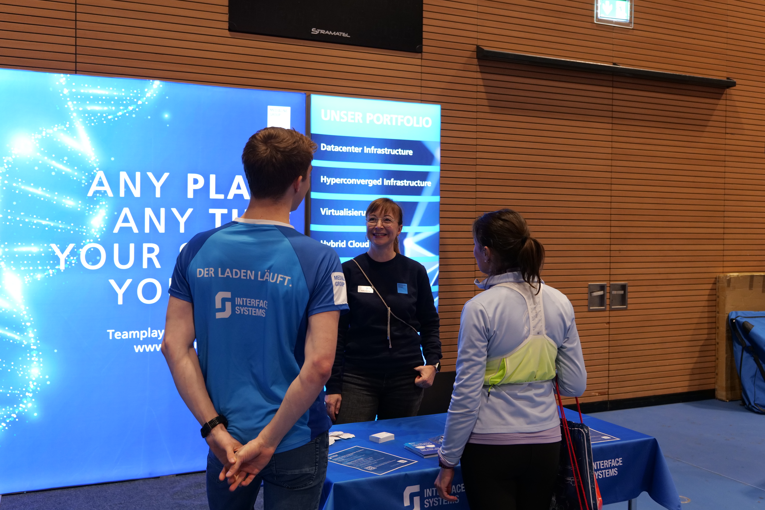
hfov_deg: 54.4
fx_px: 744
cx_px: 382
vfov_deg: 37.9
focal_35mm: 35
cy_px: 255
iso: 2500
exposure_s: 1/60
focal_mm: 35
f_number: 4.5
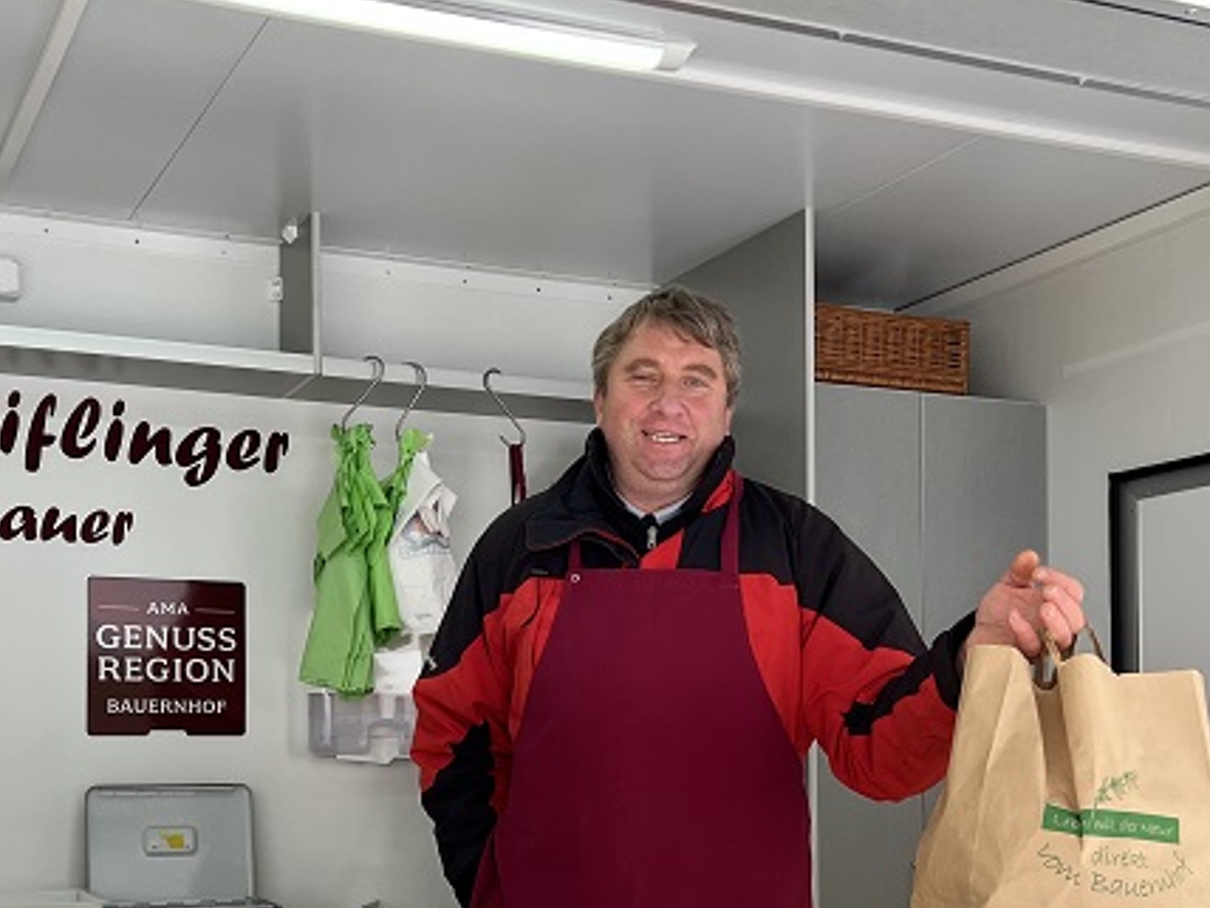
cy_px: 720
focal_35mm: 49
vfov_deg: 29.0
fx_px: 1713
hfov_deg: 38.8
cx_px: 522
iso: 50
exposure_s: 1/121
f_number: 1.5
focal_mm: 5.7
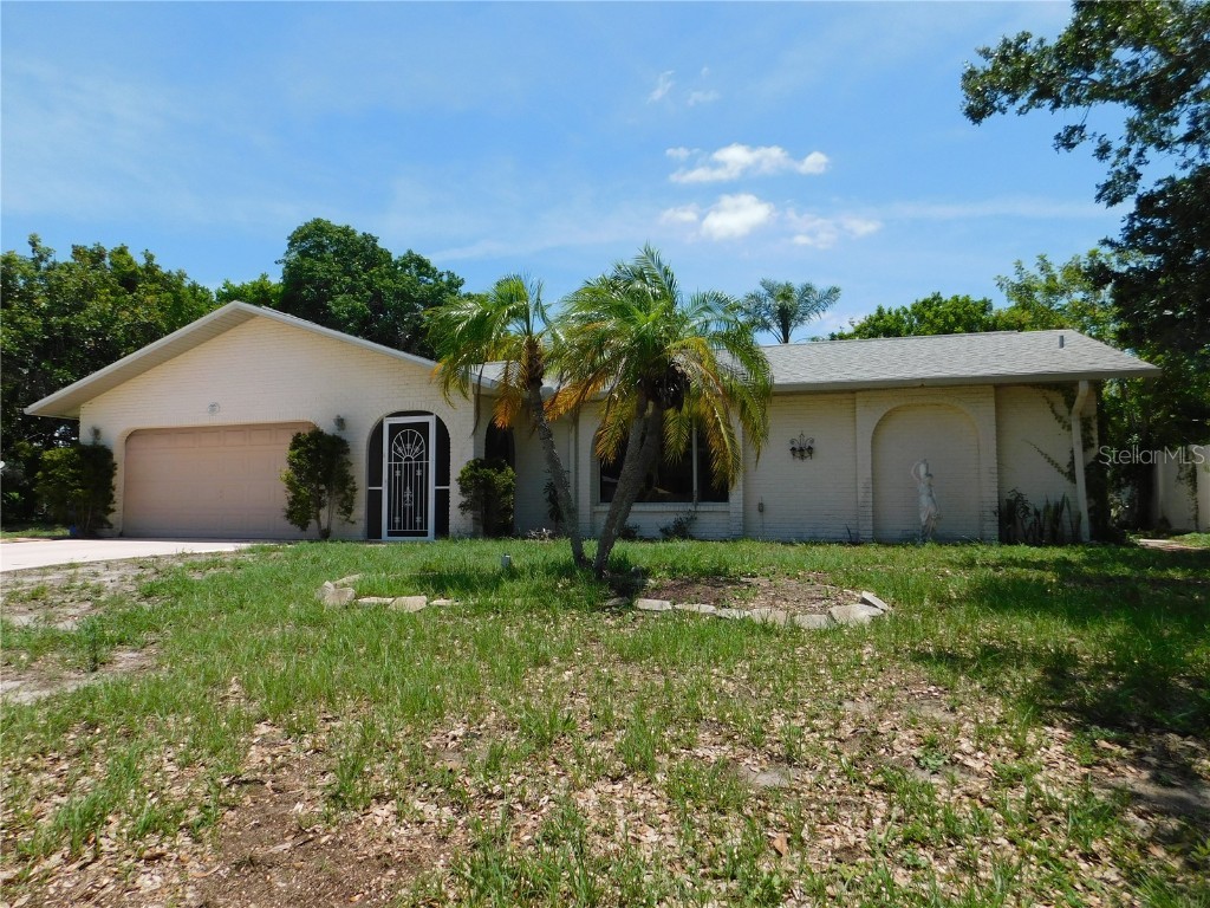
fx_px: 804
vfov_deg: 58.9
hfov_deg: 73.9
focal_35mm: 23
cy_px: 454
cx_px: 605
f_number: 6
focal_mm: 4
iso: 125
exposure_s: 1/500
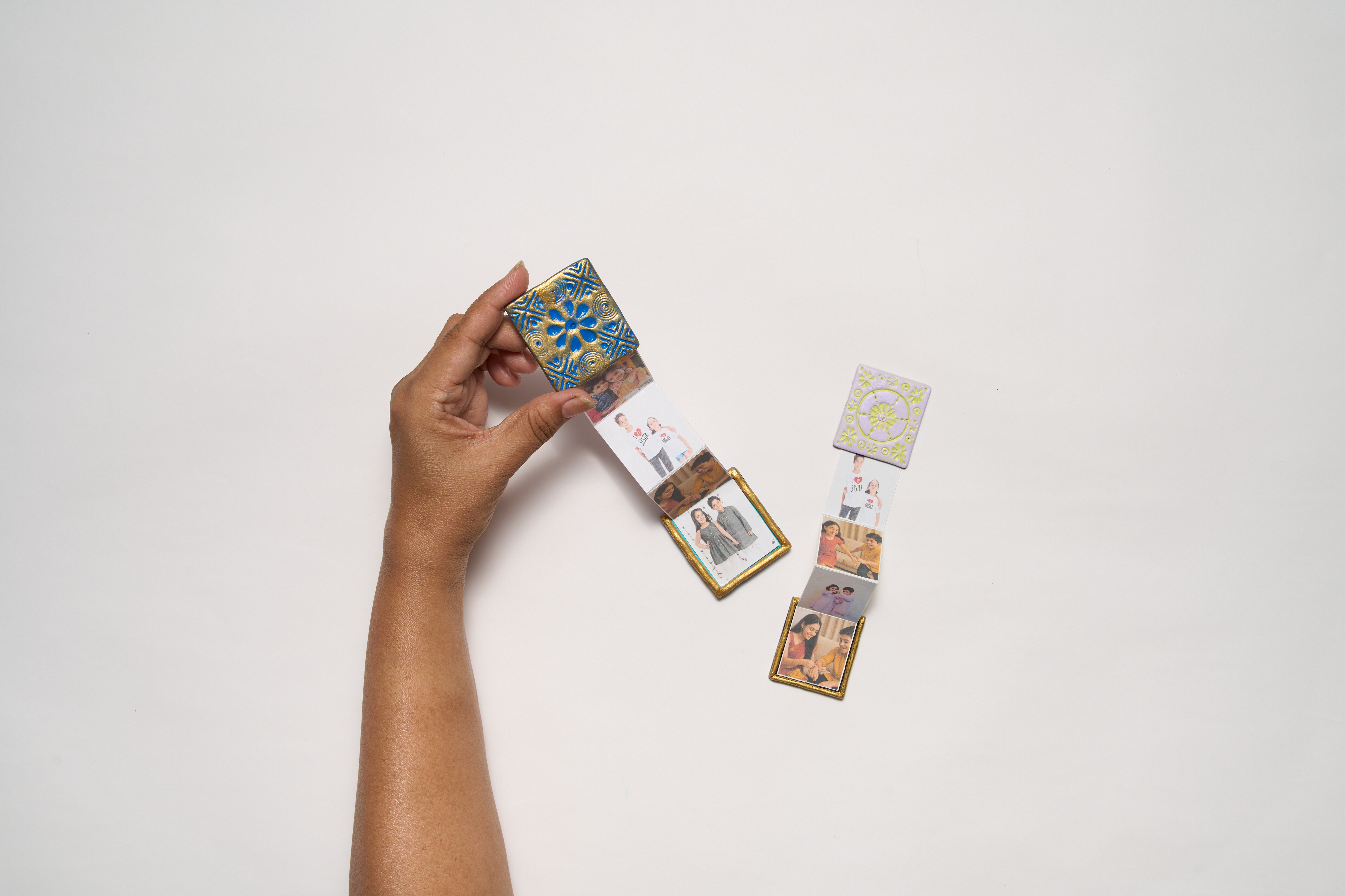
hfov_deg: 45.4
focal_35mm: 43
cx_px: 672
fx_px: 1606
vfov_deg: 31.2
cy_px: 448
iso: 200
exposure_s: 1/100
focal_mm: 43
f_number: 11
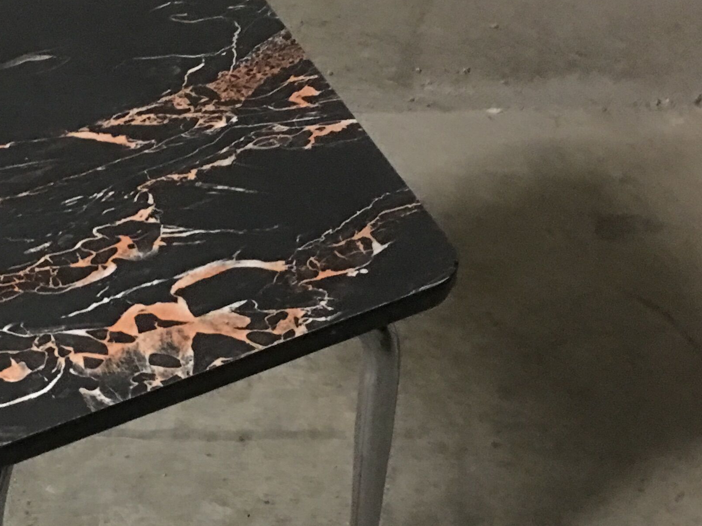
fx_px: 1480
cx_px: 86
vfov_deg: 20.1
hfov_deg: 25.9
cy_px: 337
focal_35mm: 73
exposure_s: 1/4
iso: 125
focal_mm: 4.15
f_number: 2.2
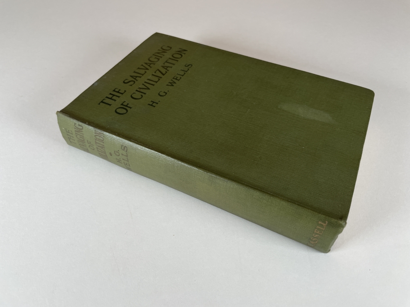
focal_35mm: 26
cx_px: 205
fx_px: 308
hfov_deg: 67.3
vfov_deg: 53.1
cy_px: 154
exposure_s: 1/100
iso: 50
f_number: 1.6
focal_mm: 4.2
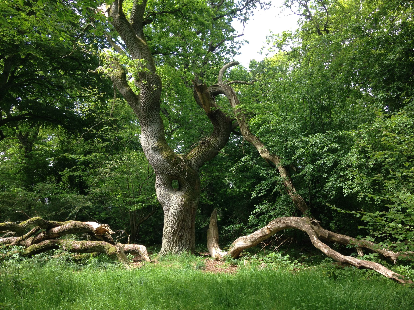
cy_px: 155
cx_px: 207
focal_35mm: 33
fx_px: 395
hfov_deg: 55.4
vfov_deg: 42.9
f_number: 2.4
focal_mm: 4.12
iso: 50
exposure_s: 1/198
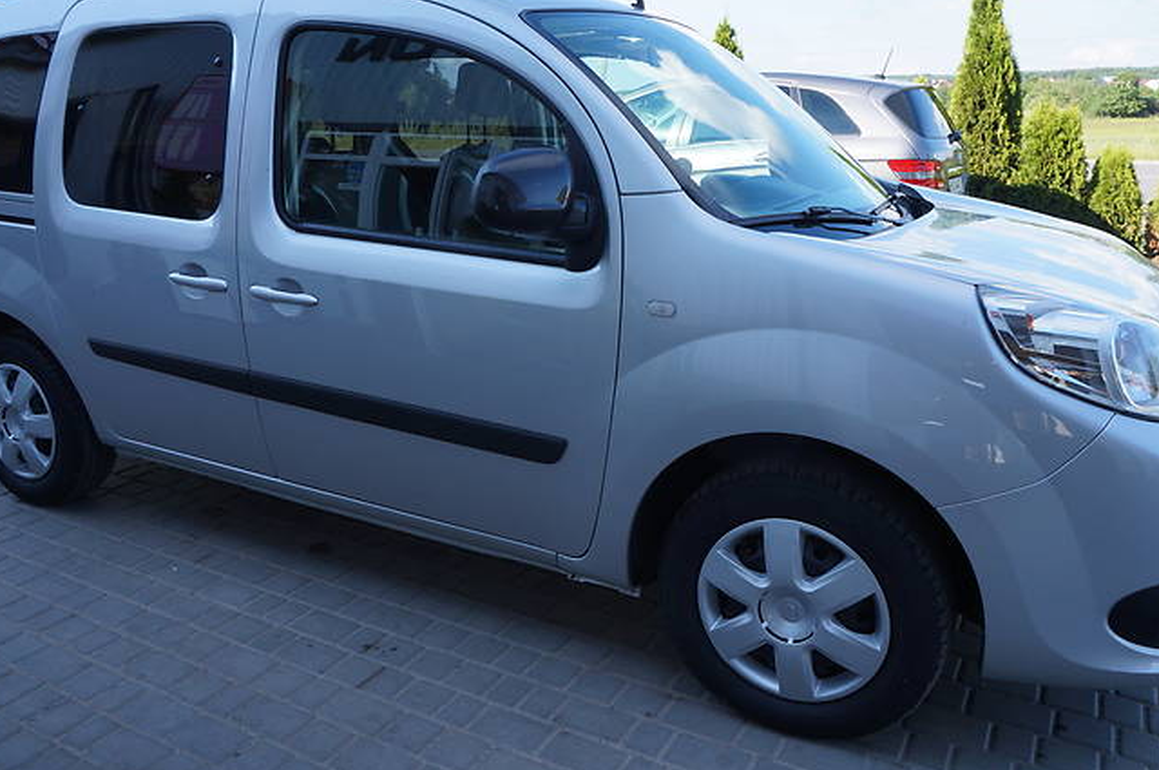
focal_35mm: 30
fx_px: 965
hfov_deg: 62.0
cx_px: 556
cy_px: 331
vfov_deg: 43.4
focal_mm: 16
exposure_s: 1/125
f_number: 9
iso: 200
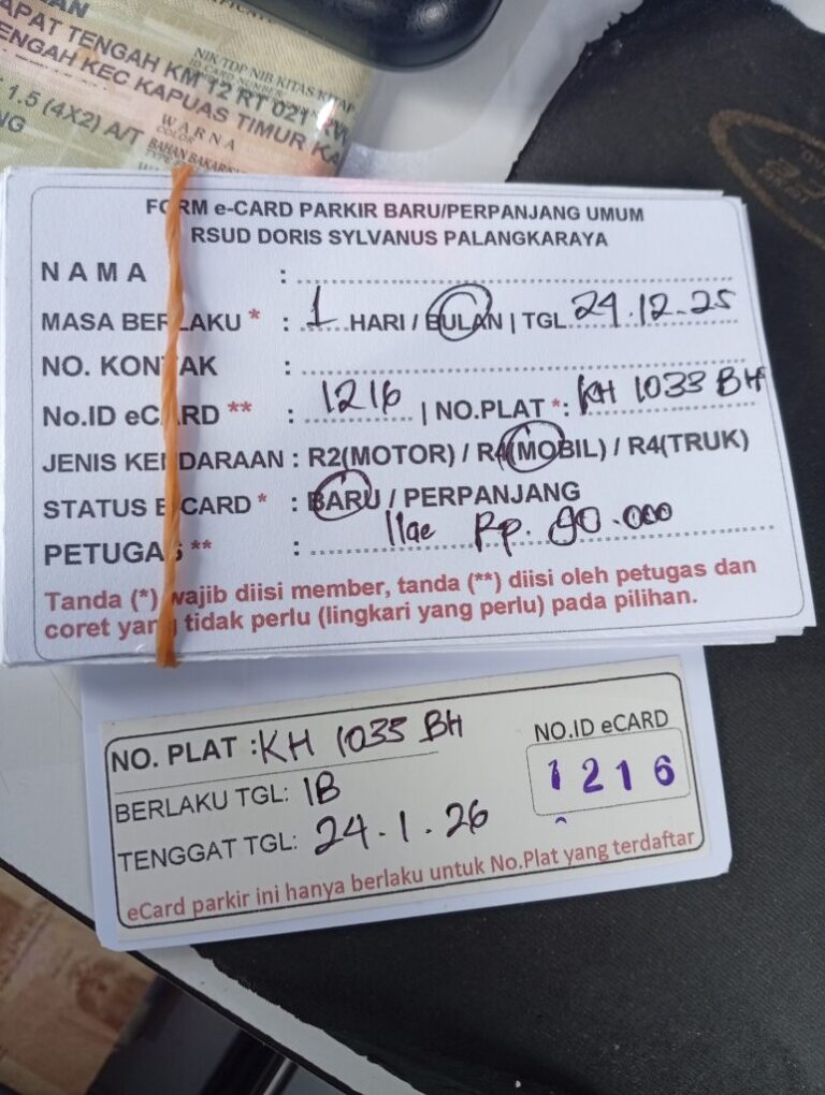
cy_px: 548
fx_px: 856
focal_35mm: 27
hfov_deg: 51.5
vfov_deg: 65.2
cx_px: 412
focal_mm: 3.98
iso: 122
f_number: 1.8
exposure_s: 1/50
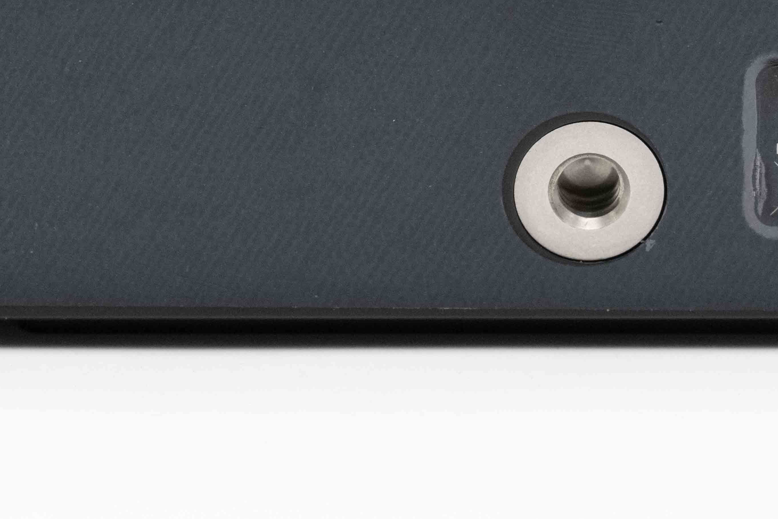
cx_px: 510
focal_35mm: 269
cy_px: 8
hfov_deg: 7.7
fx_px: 5815
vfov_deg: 5.1
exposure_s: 1/400
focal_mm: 90
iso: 3200
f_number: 9
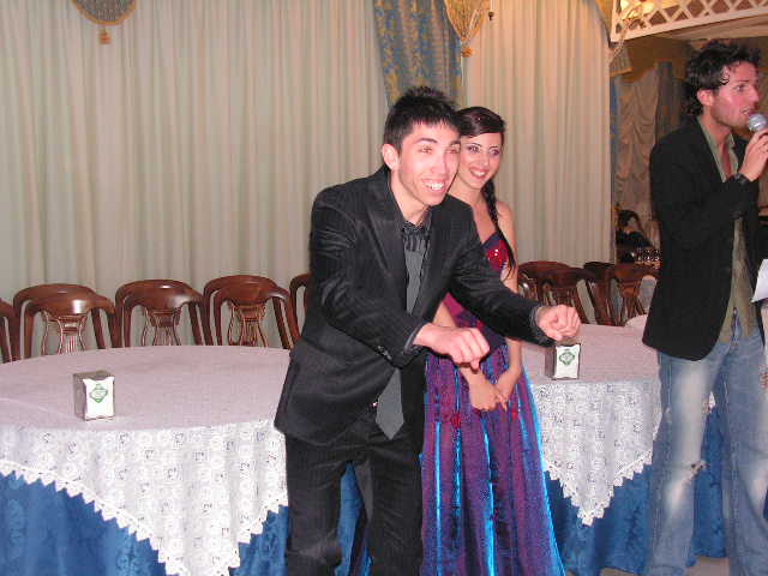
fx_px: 1109
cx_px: 384
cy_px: 288
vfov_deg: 29.1
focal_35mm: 50
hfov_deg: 38.2
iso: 200
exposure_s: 1/40
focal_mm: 8.4
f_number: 3.2
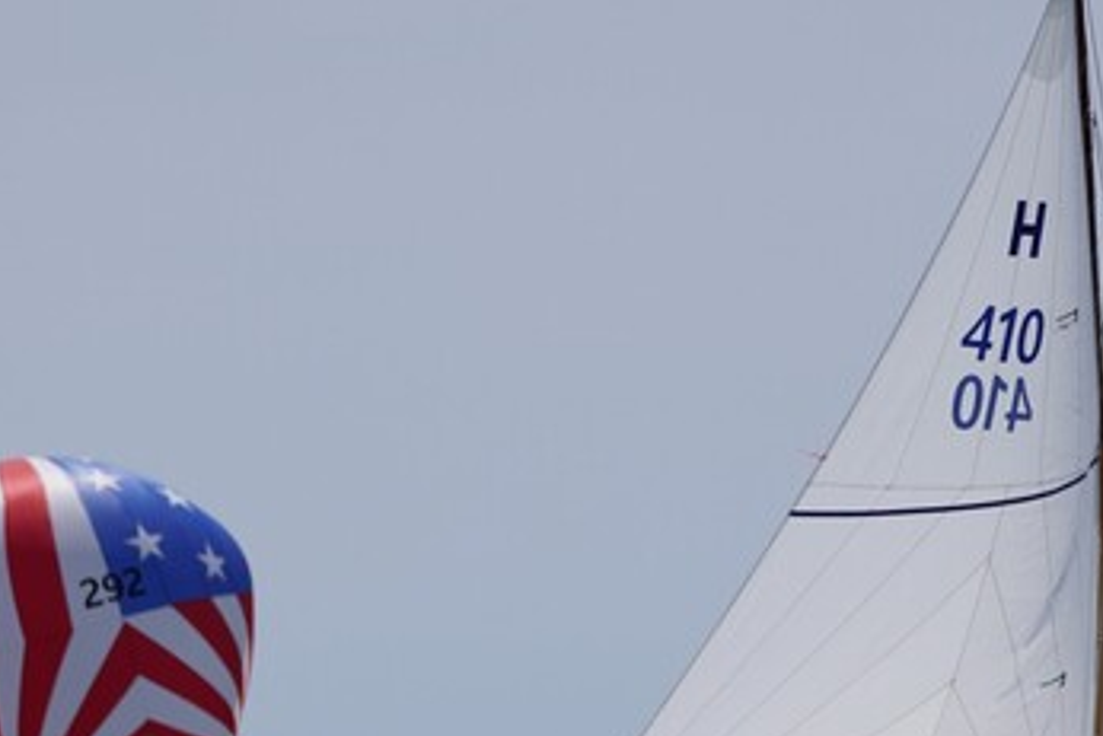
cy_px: 738
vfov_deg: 1.7
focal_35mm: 825
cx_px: 634
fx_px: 25286
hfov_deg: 2.5
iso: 125
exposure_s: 1/1600
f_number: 5.6
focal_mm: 238
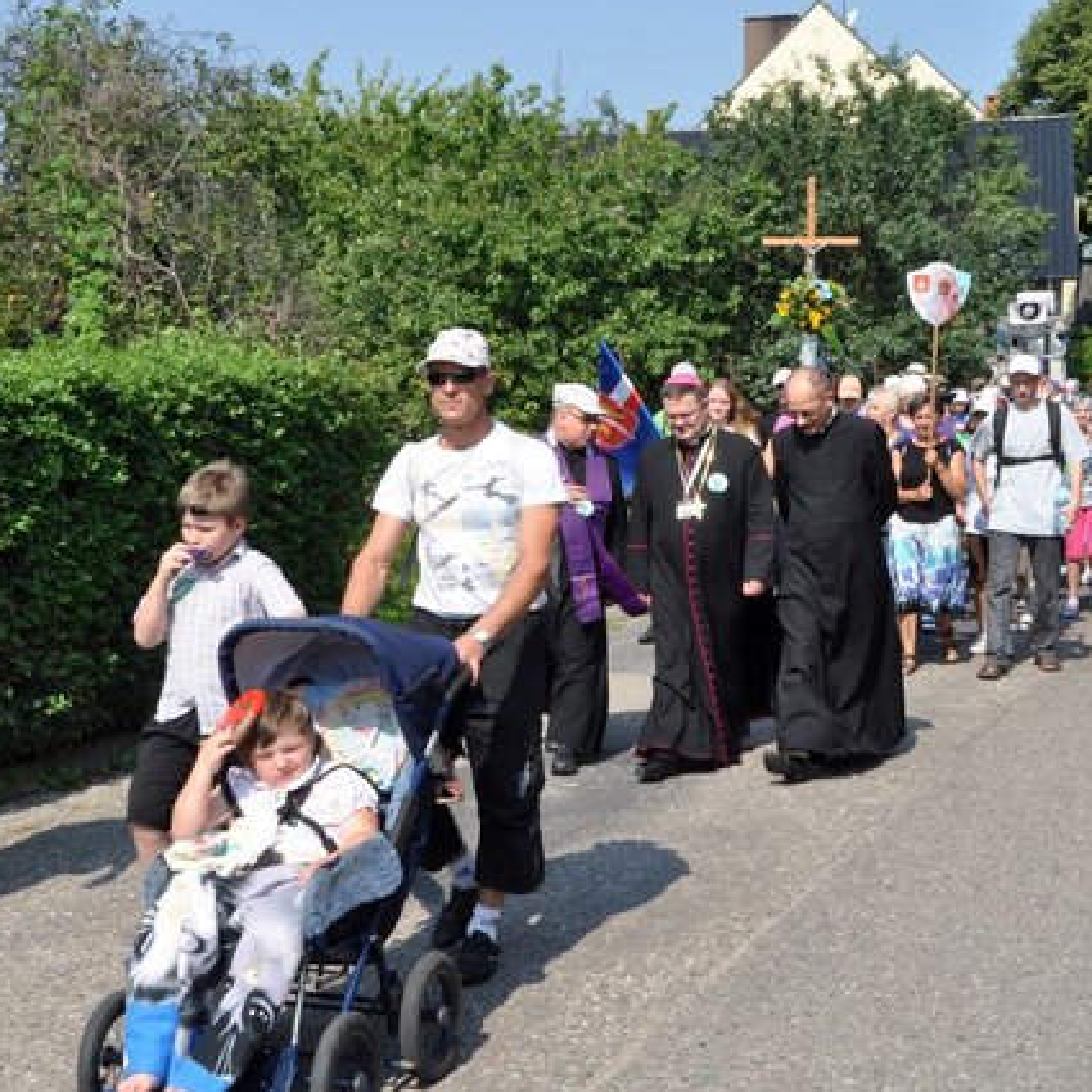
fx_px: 1736
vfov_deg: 34.9
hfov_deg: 34.9
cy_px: 542
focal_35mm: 49
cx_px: 496
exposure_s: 1/60
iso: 200
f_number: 22
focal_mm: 25
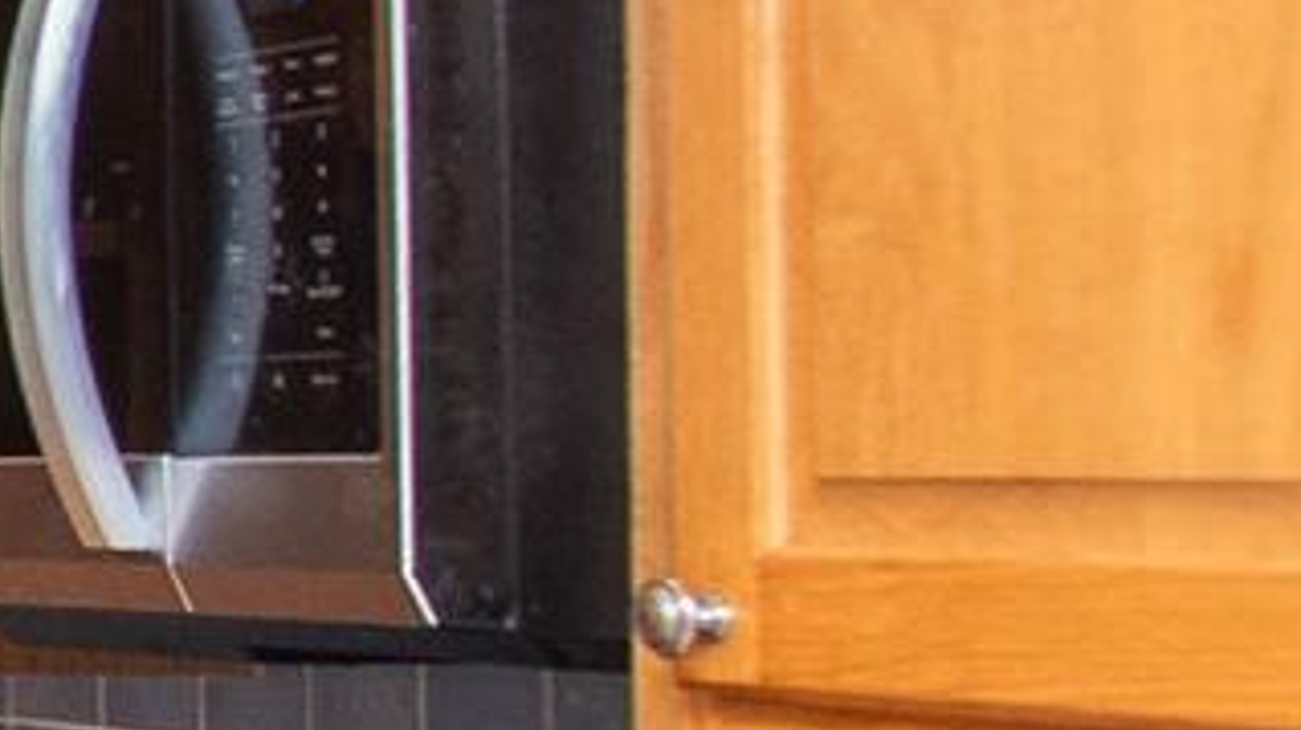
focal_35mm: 101
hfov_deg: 13.4
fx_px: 3482
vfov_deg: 11.5
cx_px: -2051
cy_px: 1046
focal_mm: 10
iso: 1000
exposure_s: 1/60
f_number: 5.6
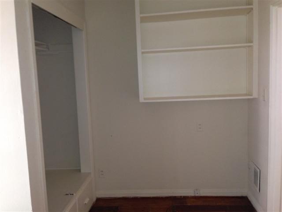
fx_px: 269
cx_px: 141
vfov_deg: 42.9
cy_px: 106
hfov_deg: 55.4
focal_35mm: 33
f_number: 2.4
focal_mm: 4.13
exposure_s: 1/20
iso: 200
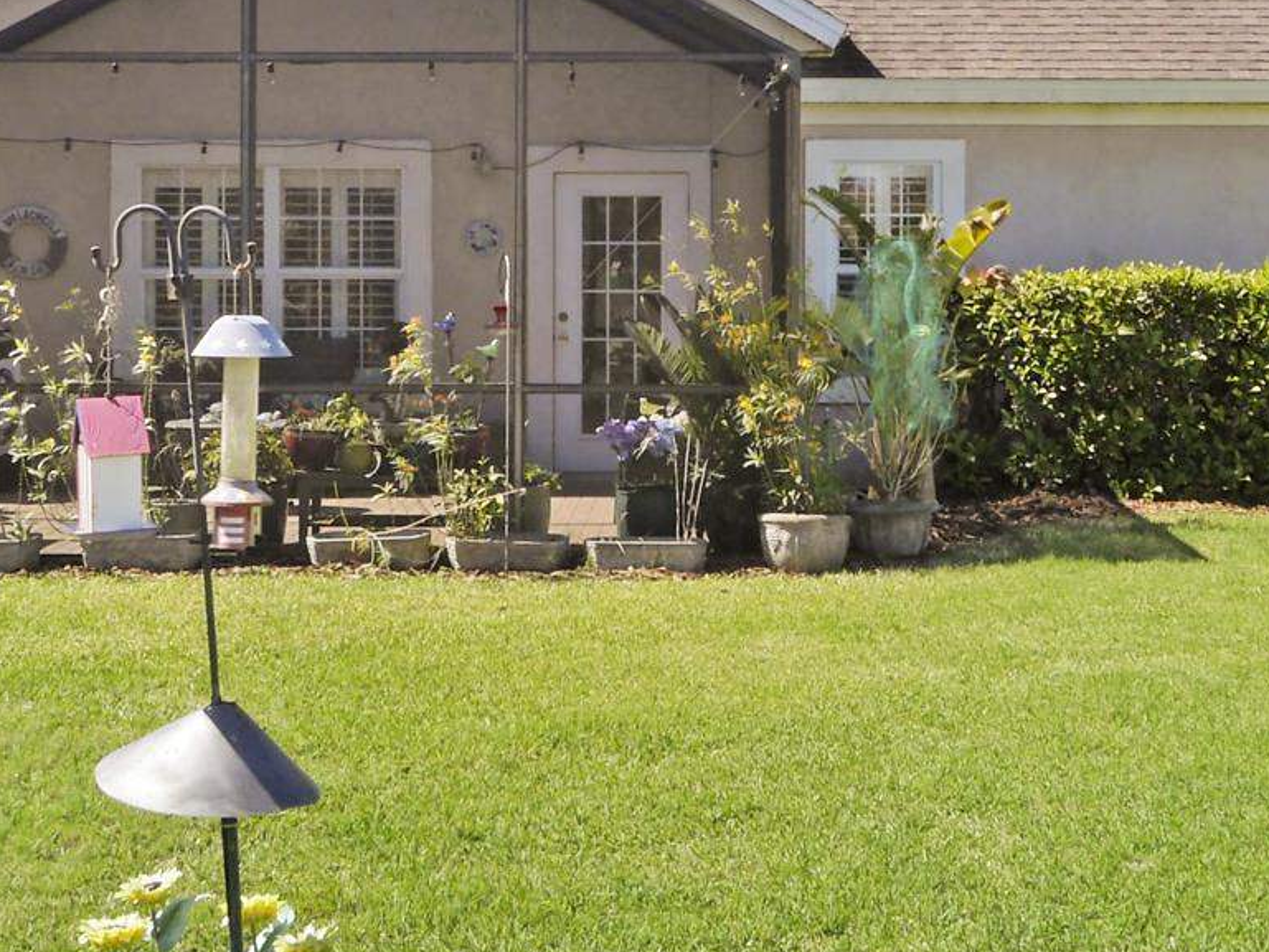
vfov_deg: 22.4
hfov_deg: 29.8
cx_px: 686
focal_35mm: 65
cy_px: 245
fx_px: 2383
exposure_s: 1/40
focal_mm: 10
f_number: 11
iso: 400
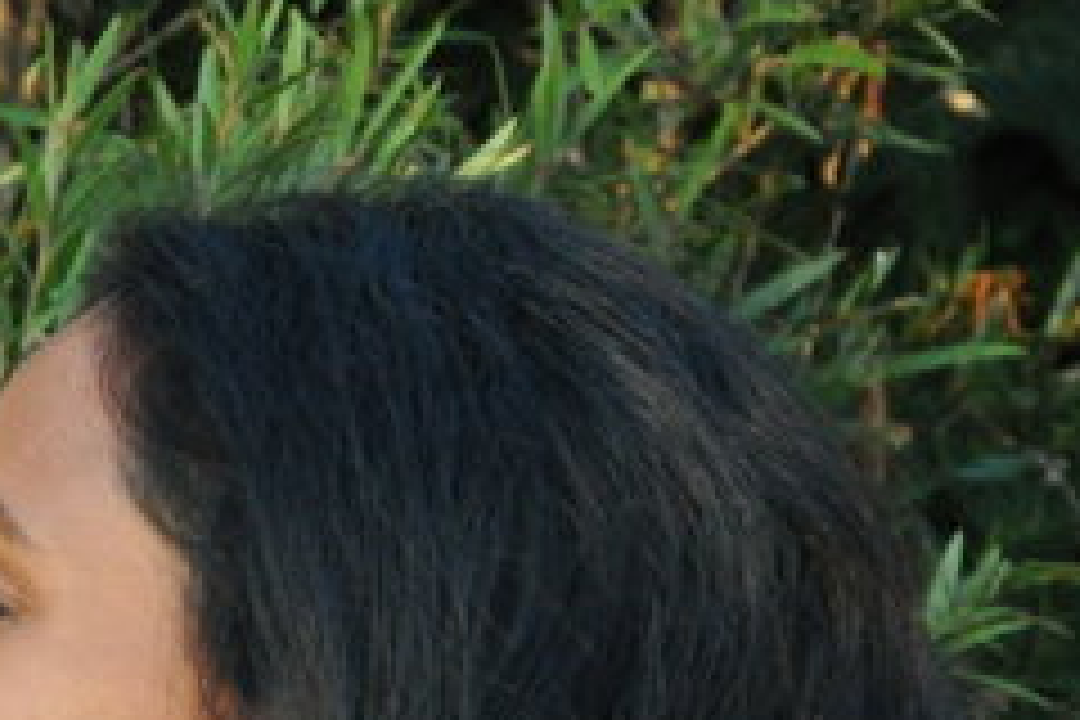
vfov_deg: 3.5
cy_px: 1094
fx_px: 11879
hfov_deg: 5.2
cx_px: -472
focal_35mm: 396
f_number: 5.3
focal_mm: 62
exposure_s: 1/250
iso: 800
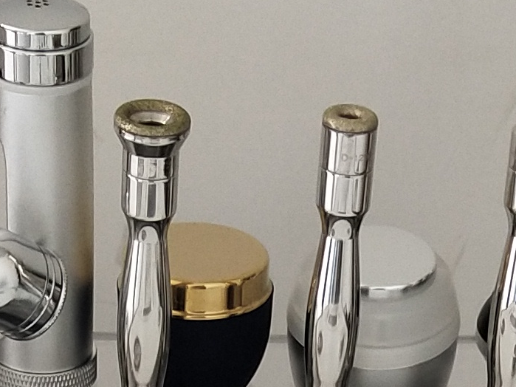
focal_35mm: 173
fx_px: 2578
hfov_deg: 11.4
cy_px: 818
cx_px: 345
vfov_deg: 8.1
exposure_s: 1/100
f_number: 1.8
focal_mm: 3.95
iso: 163
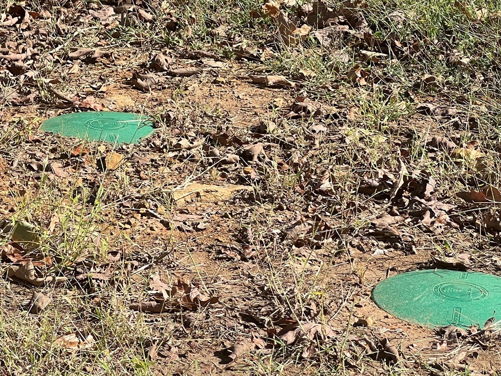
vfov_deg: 9.9
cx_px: 88
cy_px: 79
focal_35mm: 149
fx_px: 2156
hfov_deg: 13.2
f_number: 2.8
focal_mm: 9
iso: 32
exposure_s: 1/373
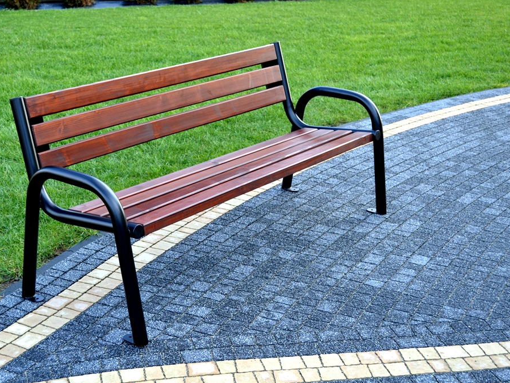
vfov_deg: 25.4
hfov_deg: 33.4
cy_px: 193
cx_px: 220
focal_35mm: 58
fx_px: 848
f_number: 5.6
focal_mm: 35
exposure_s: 1/125
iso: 360
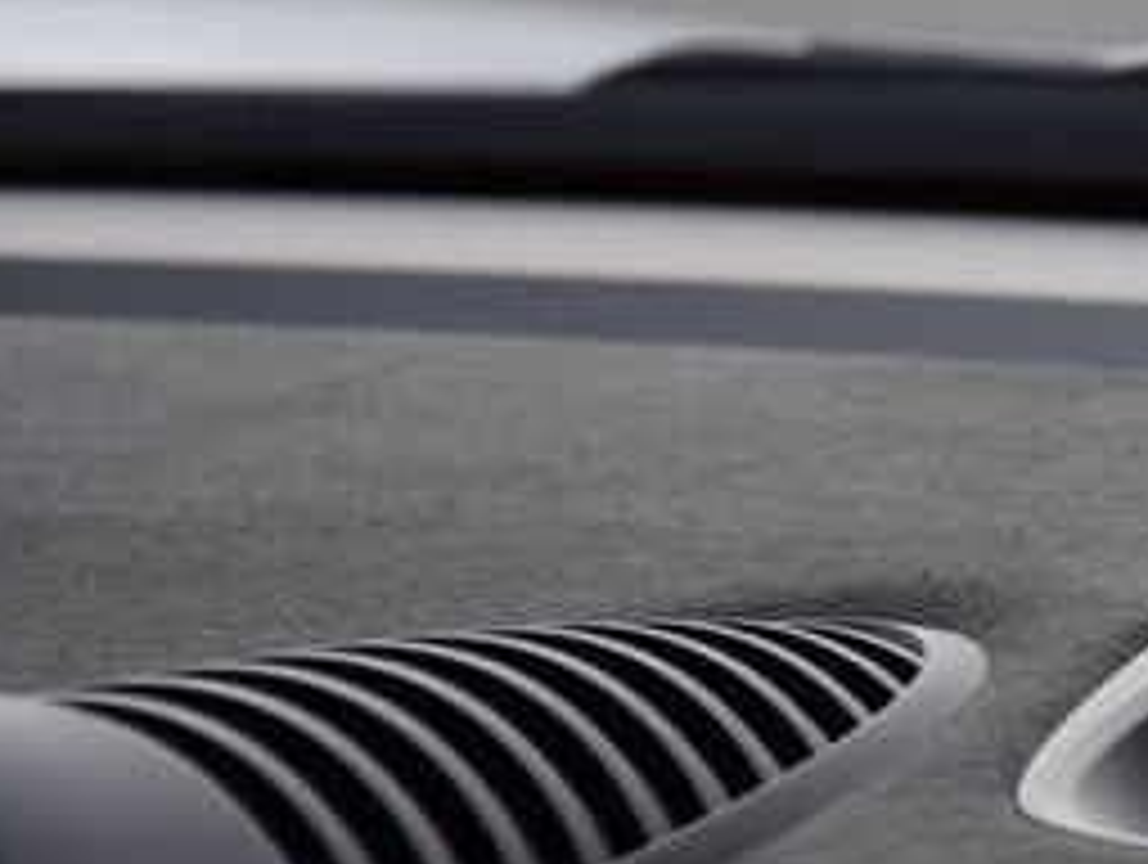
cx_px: 1679
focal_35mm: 455
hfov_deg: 4.3
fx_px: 15126
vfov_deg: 3.3
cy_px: 490
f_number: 5.6
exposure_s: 1/200
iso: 100
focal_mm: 105
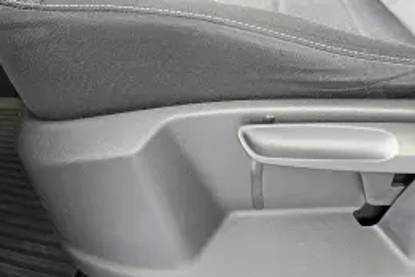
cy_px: 99
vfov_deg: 39.6
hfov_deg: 56.8
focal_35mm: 33
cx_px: 250
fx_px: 380
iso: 1000
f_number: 1.7
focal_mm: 6.3
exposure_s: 1/100
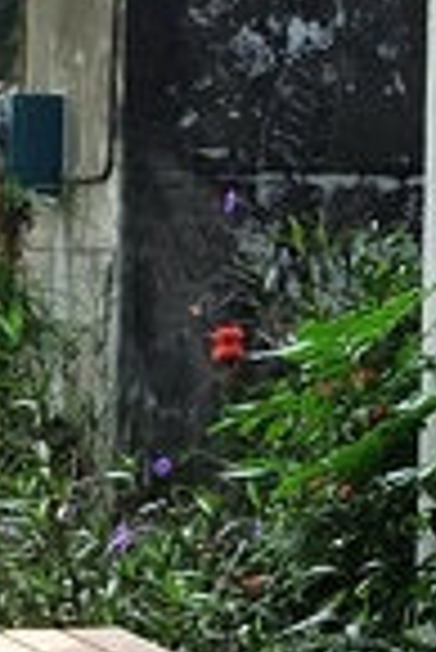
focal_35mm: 332
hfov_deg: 4.1
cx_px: 861
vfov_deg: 6.2
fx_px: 6017
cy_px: 9
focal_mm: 31
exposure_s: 1/450
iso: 800
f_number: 7.1
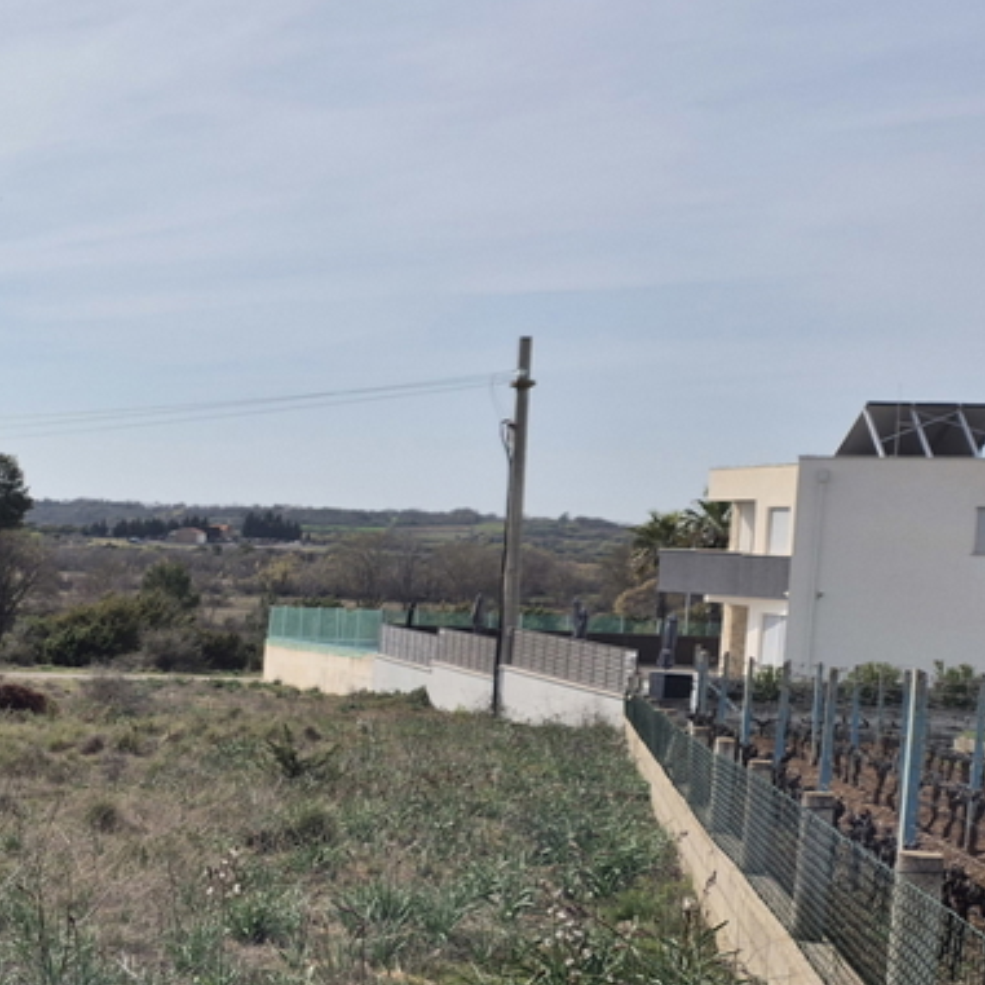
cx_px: -543
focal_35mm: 64
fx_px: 2060
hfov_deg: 21.8
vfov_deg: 26.7
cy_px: 670
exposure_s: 1/3440
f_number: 1.8
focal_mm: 5.4
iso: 25
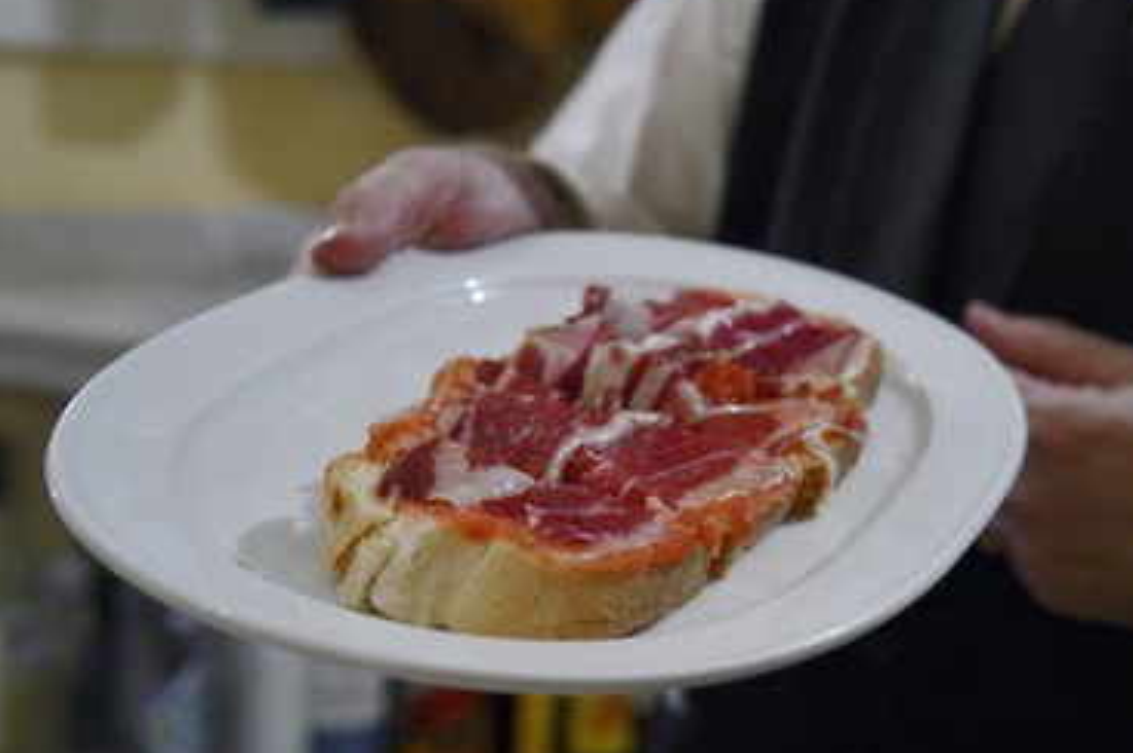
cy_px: 410
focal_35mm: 55
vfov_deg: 24.6
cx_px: 639
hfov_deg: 36.2
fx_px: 1729
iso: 1600
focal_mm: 48
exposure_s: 1/40
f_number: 4.5
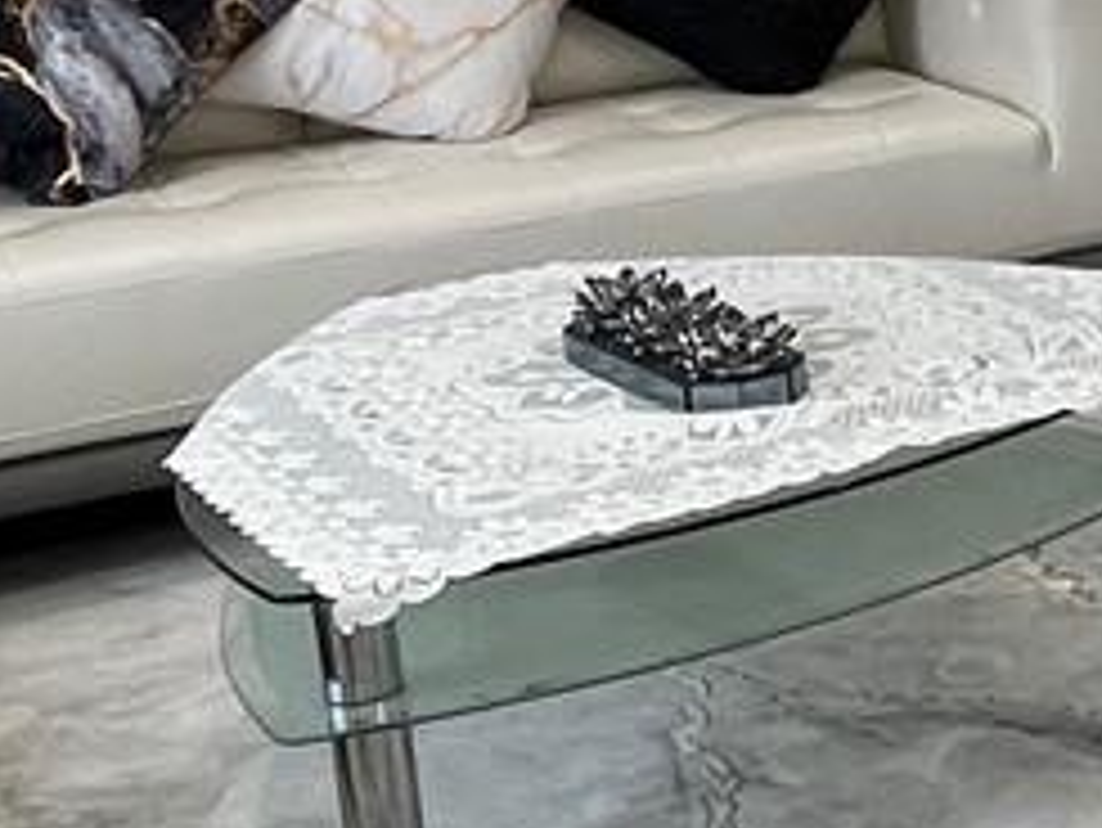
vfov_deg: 17.0
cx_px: 2074
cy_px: 27
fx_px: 2707
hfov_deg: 17.7
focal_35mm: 85
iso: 64
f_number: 2.4
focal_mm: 1.54
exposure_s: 1/40
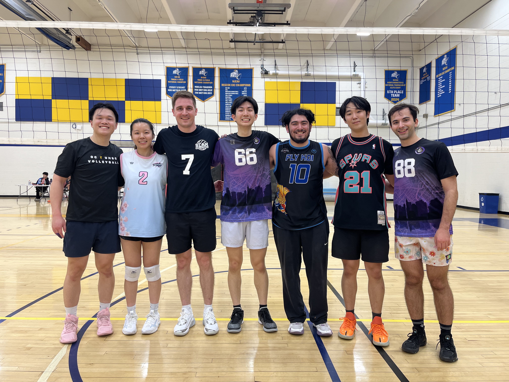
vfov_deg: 53.1
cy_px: 191
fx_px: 382
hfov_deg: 67.3
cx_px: 254
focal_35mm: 26
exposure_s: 1/60
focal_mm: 5.1
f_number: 1.6
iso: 64
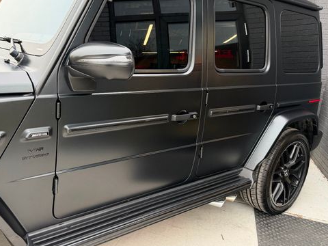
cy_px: 98
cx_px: 128
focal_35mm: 32
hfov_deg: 56.3
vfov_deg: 43.9
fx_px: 303
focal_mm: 6.76
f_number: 1.78
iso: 200
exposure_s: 1/121
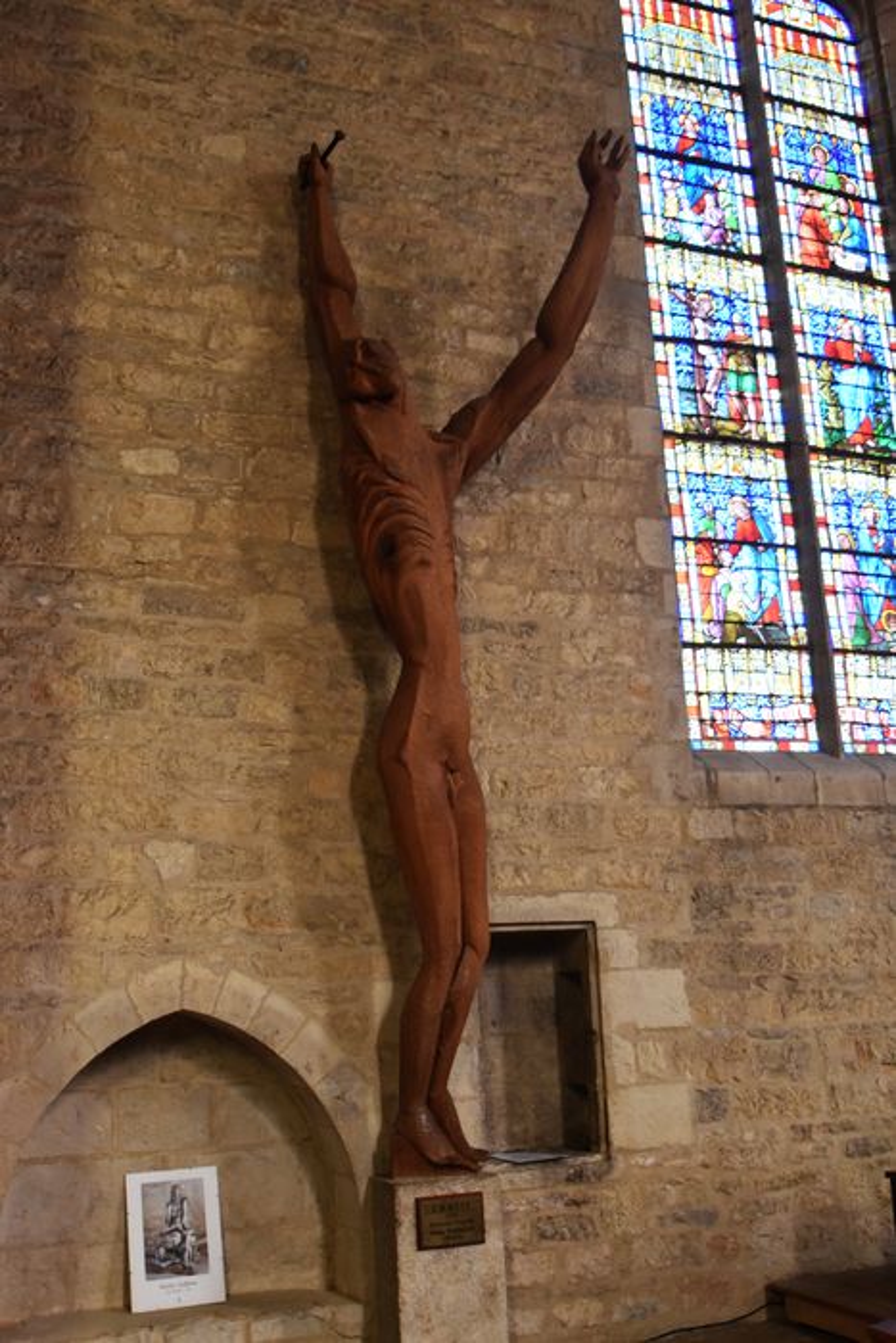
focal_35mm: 36
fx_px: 1343
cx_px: 448
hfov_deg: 36.9
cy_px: 672
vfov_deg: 53.1
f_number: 4.5
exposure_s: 1/60
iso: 1800
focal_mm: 24
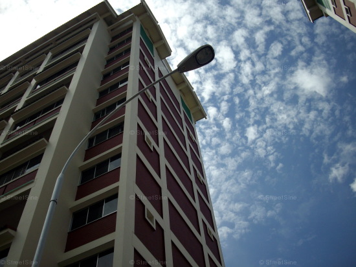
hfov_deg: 50.2
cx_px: 178
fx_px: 380
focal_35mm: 37
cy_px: 134
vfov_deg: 38.6
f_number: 5.6
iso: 80
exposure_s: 1/800
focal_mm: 6.2
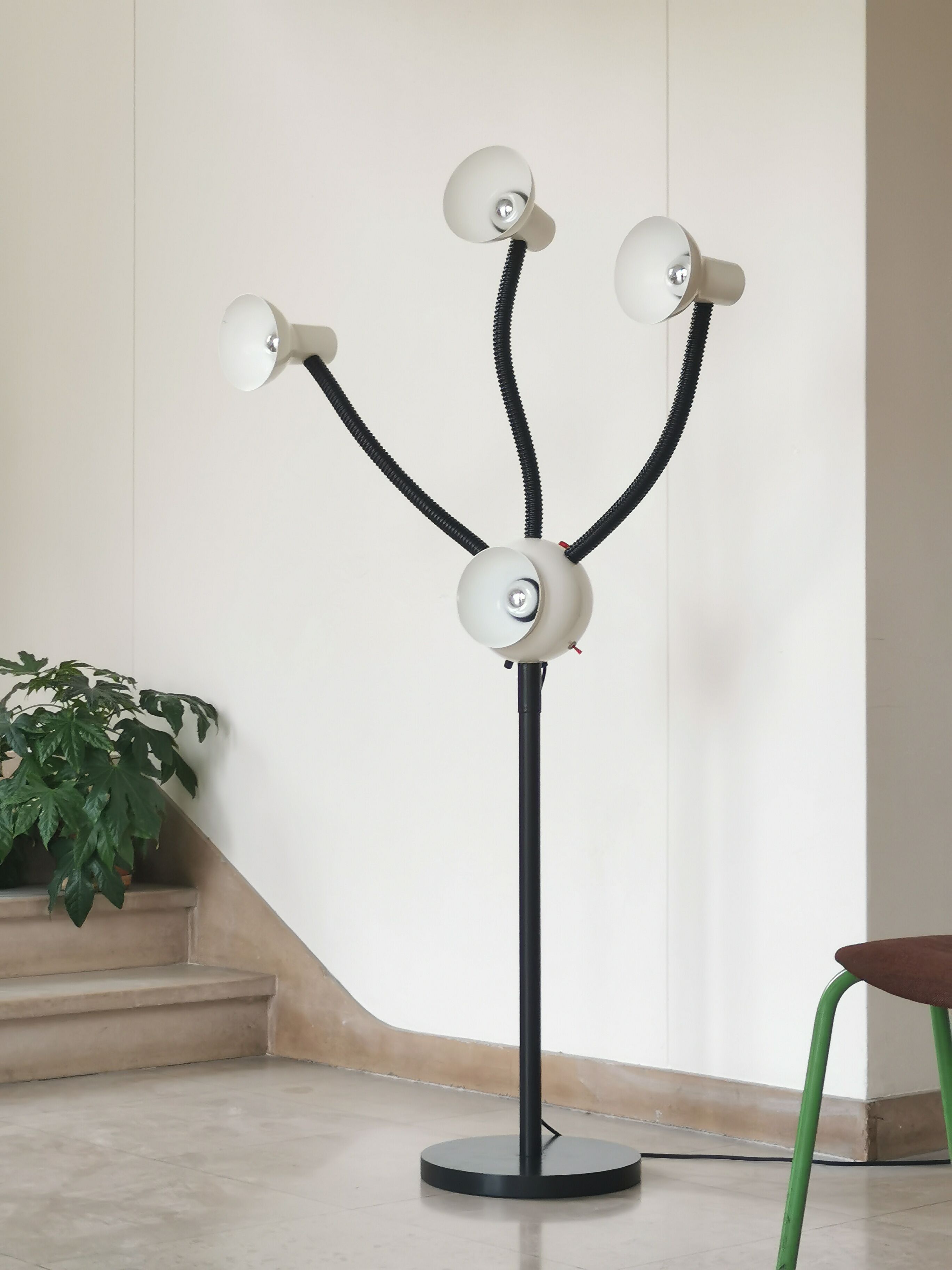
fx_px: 2347
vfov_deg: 30.3
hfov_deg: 22.9
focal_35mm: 64
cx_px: 476
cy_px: 635
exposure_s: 1/50
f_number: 1.8
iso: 125
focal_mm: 5.58
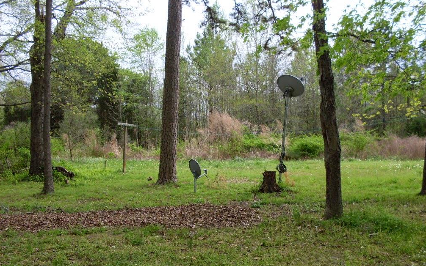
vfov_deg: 31.2
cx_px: 216
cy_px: 151
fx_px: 476
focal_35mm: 41
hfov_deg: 48.2
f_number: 2.8
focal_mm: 6.3
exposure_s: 1/500
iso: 80
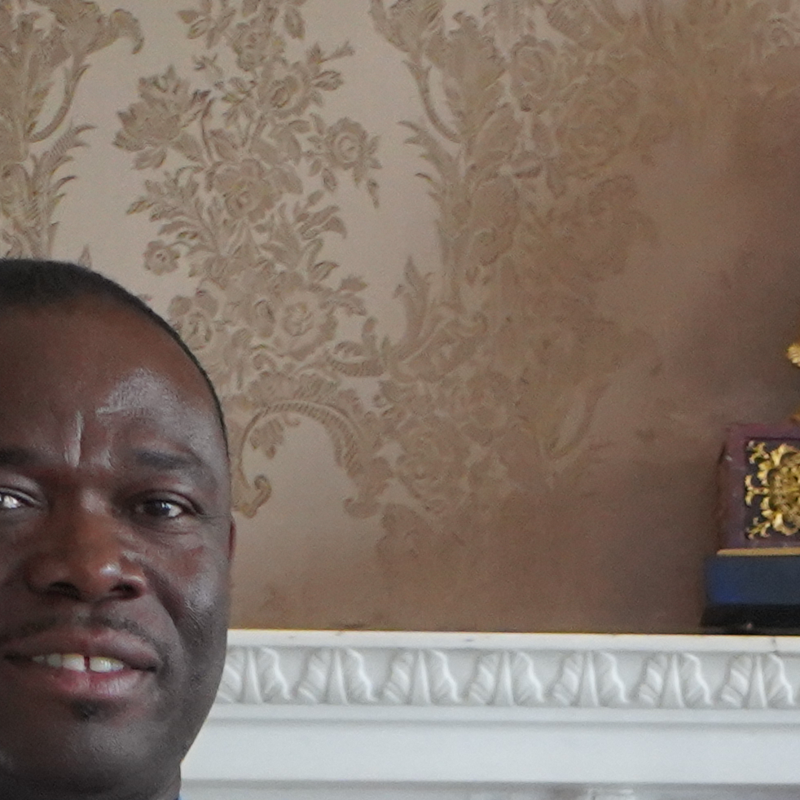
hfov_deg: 7.9
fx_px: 5569
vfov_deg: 8.0
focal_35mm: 213
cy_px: 1252
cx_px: 1510
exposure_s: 1/160
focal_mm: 41
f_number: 4.5
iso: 5000
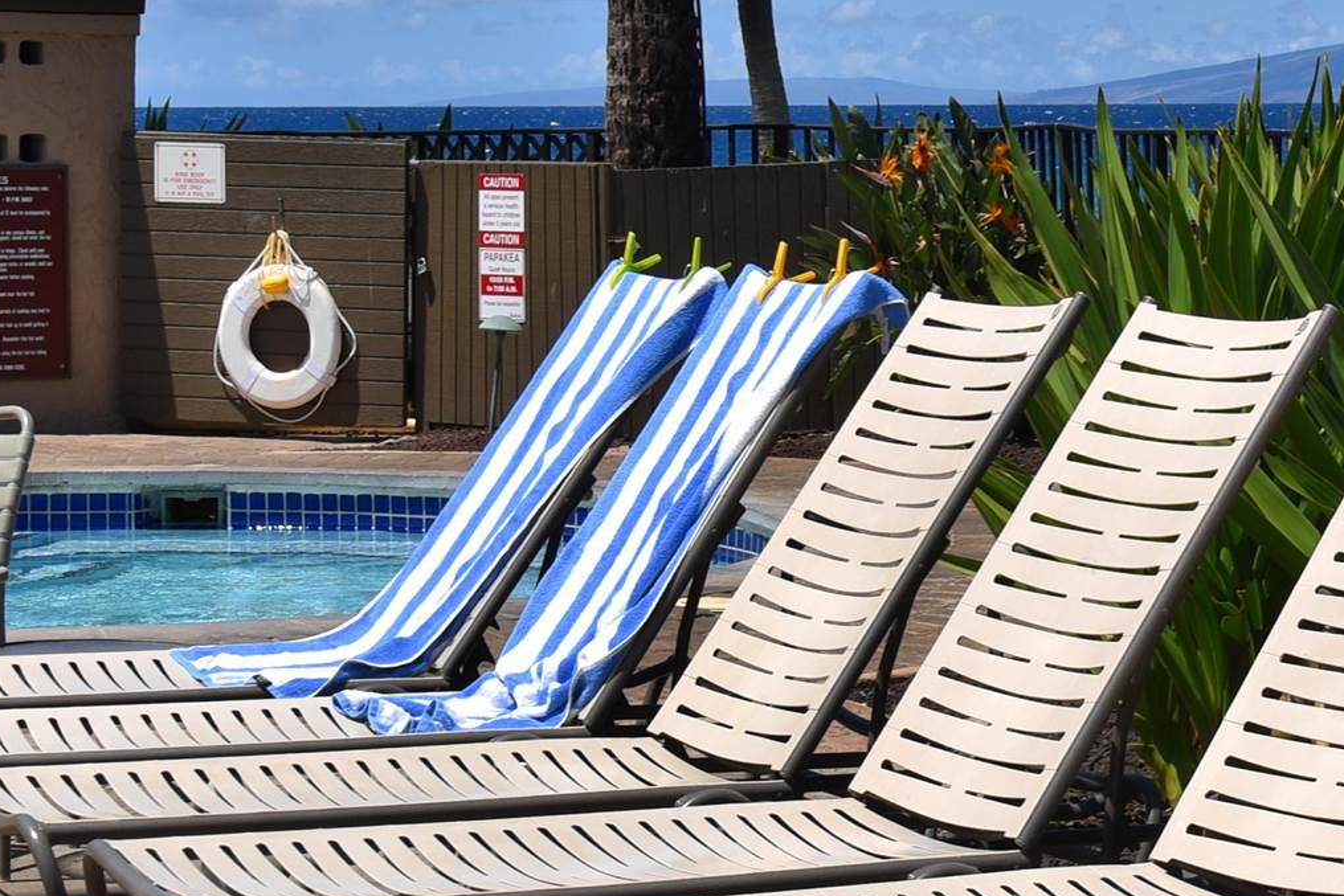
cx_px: 1196
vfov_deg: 11.9
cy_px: 445
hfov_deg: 17.5
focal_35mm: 115
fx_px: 4294
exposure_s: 1/200
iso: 50
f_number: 10
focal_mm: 38
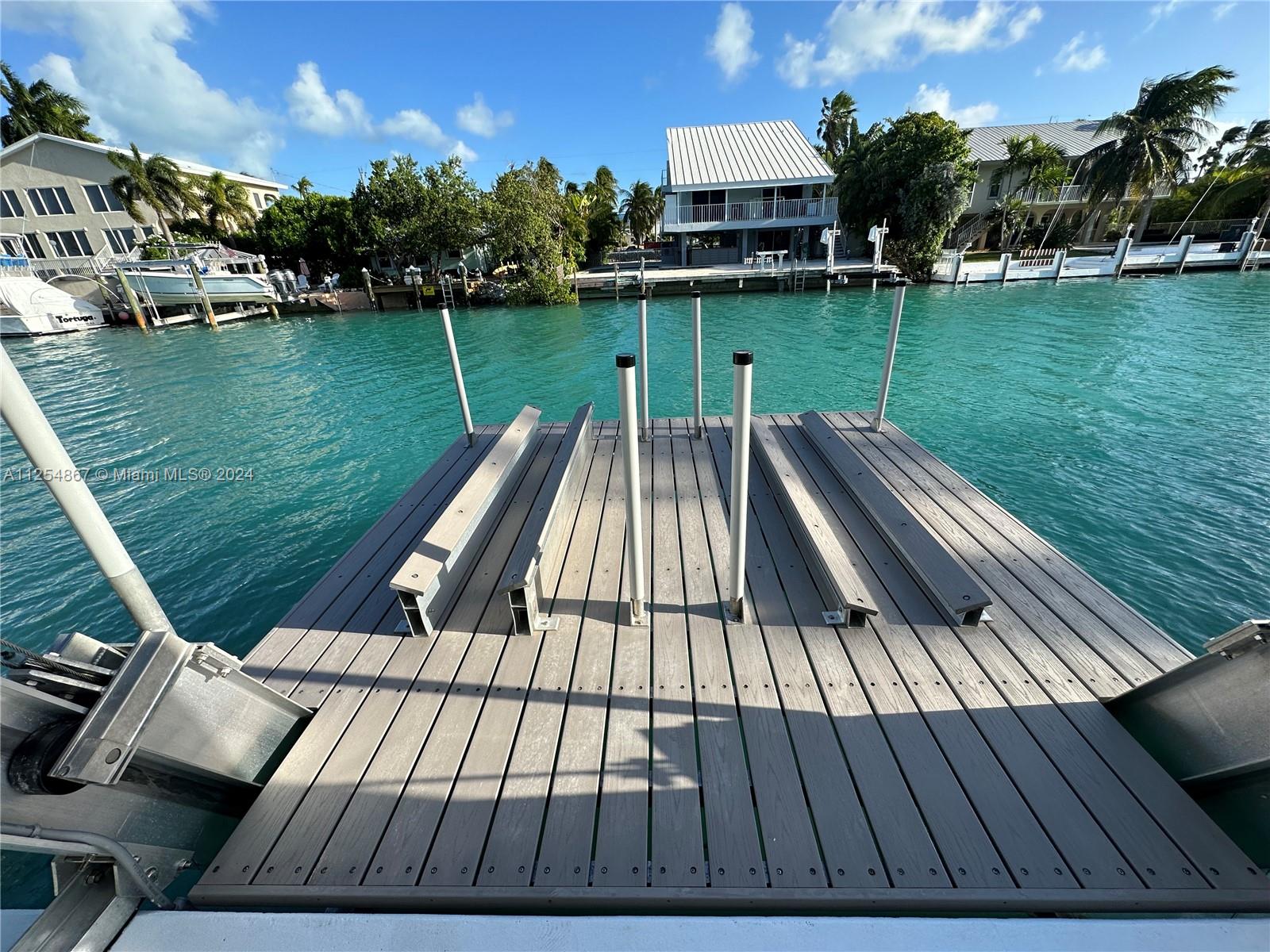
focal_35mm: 14
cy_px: 476
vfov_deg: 85.7
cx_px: 635
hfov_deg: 102.1
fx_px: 514
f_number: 2.2
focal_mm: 2.22
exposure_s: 1/1221
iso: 50
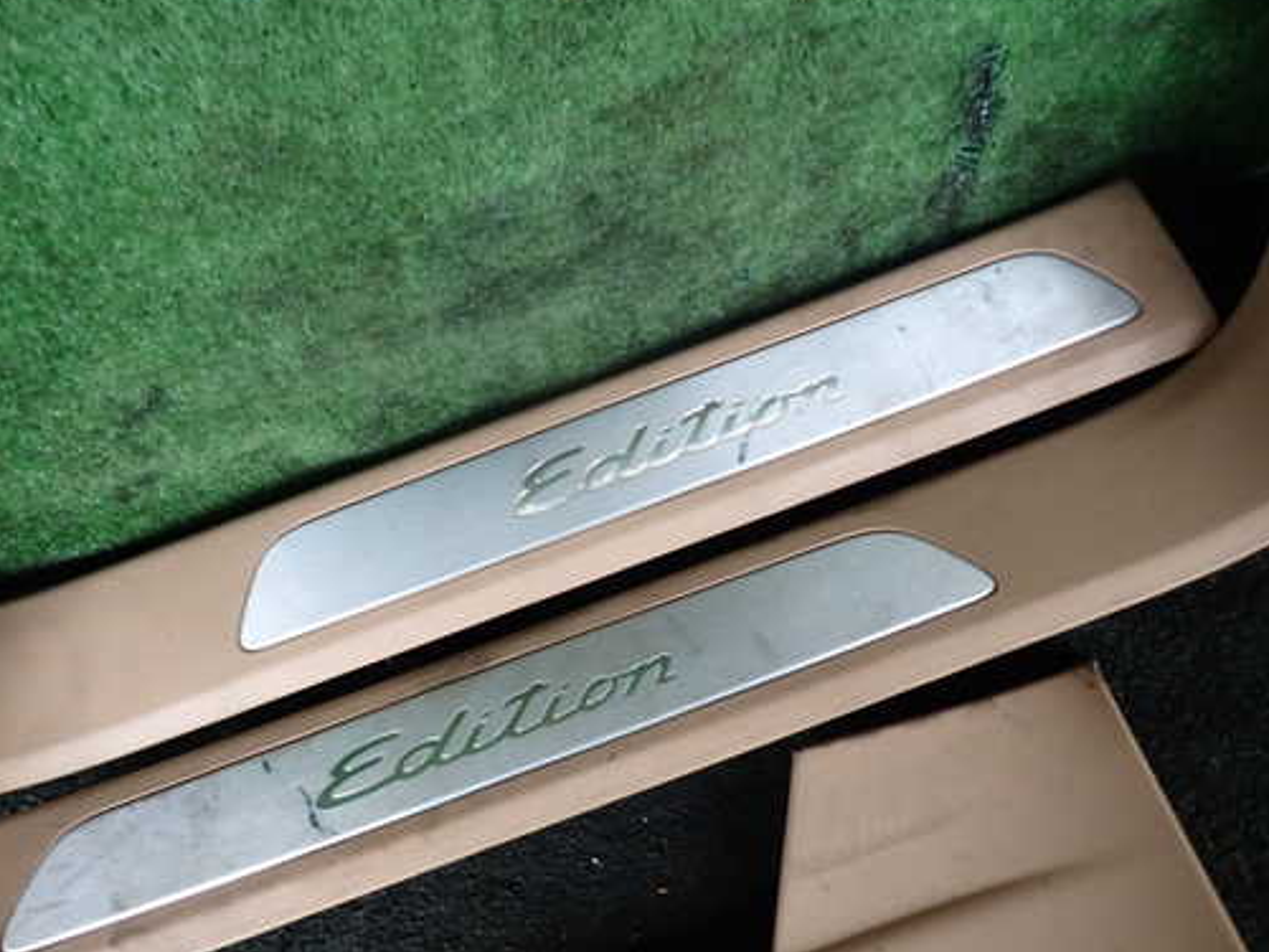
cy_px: 493
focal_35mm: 30
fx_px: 1100
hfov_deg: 59.7
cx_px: 536
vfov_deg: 46.8
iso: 200
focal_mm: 4.5
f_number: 2
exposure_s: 1/40
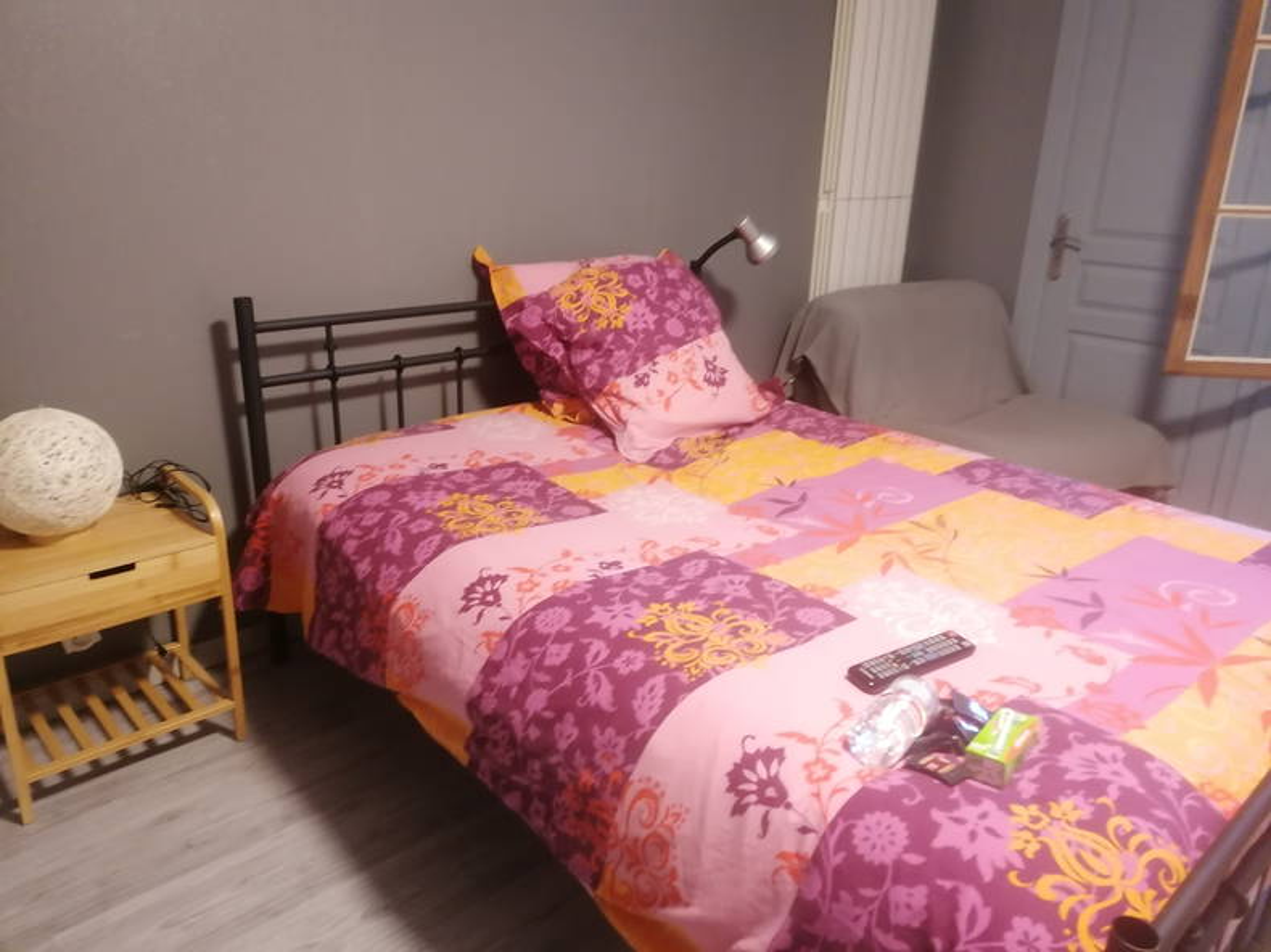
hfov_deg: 65.3
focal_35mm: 27
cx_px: 636
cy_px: 476
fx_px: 991
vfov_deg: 51.3
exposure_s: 1/16.7
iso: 640
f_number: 1.8
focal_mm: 4.75
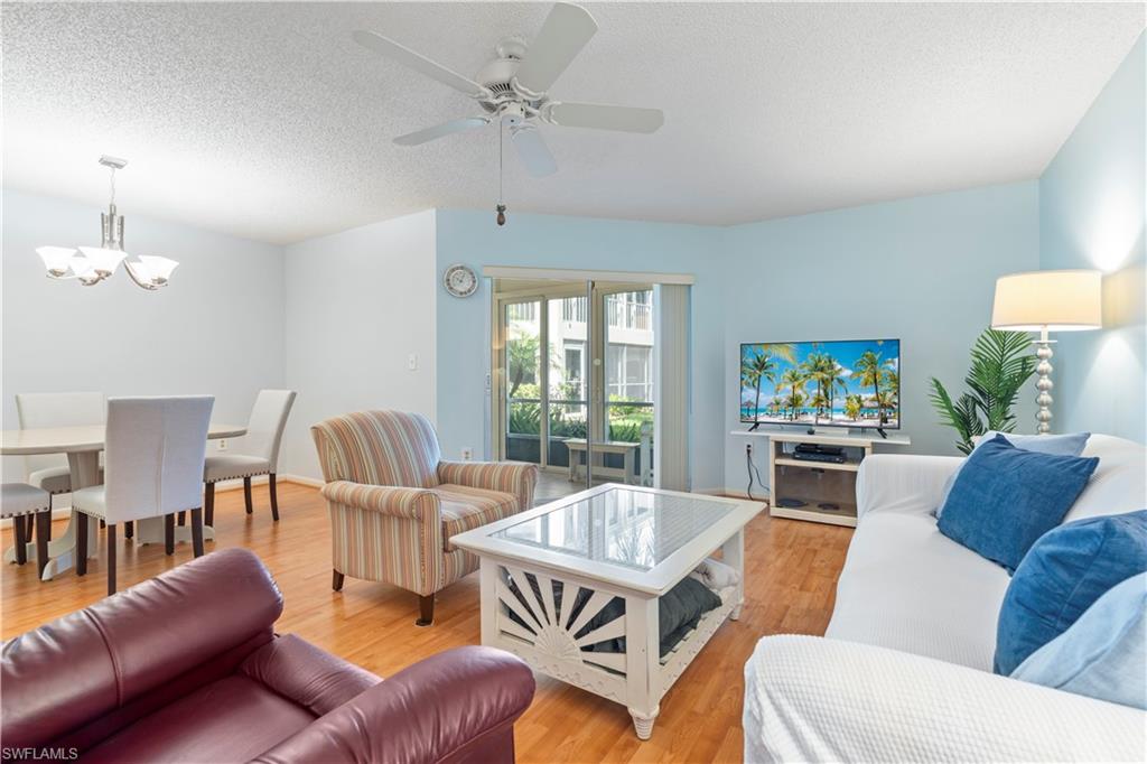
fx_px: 510
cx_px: 574
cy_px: 382
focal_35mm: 16
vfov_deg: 73.7
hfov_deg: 96.8
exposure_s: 5
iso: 100
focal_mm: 16
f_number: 8
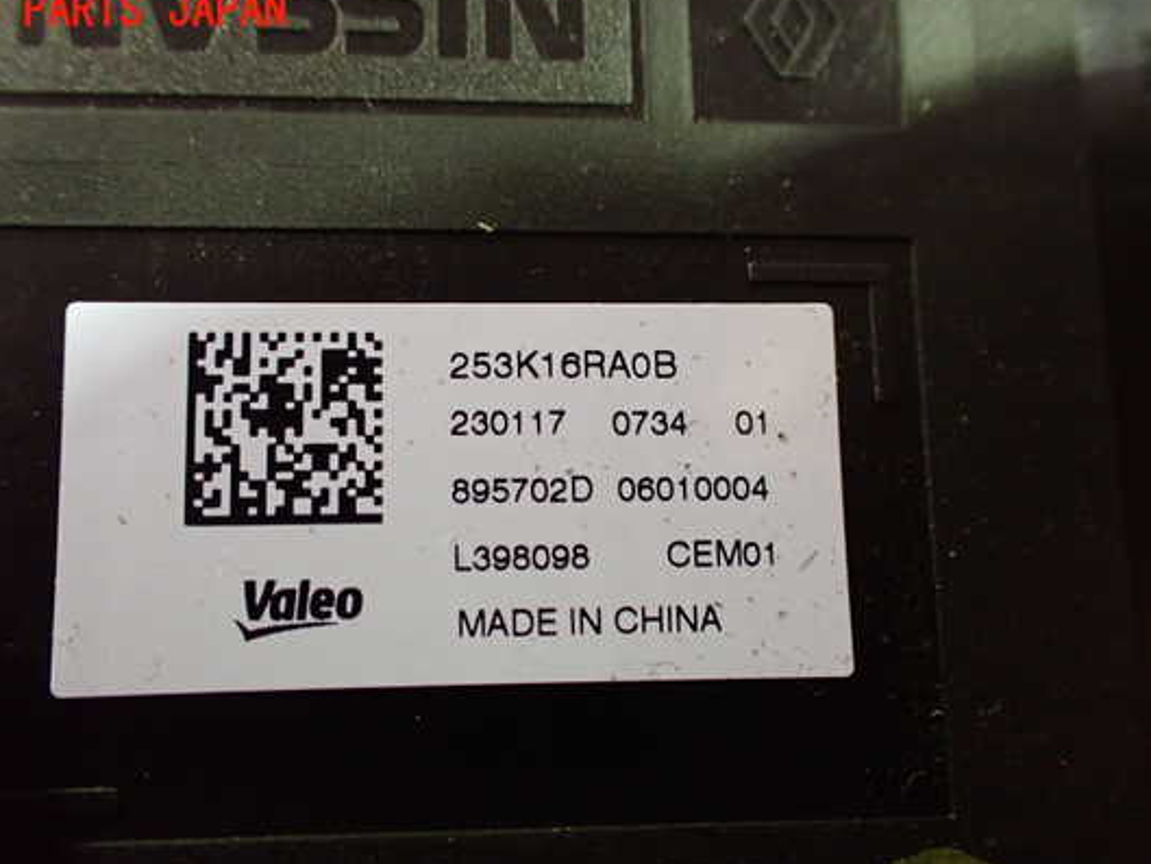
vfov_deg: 41.8
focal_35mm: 34
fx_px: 1131
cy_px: 474
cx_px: 544
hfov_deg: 53.9
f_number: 2.3
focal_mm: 5.4
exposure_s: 1/30
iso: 1000
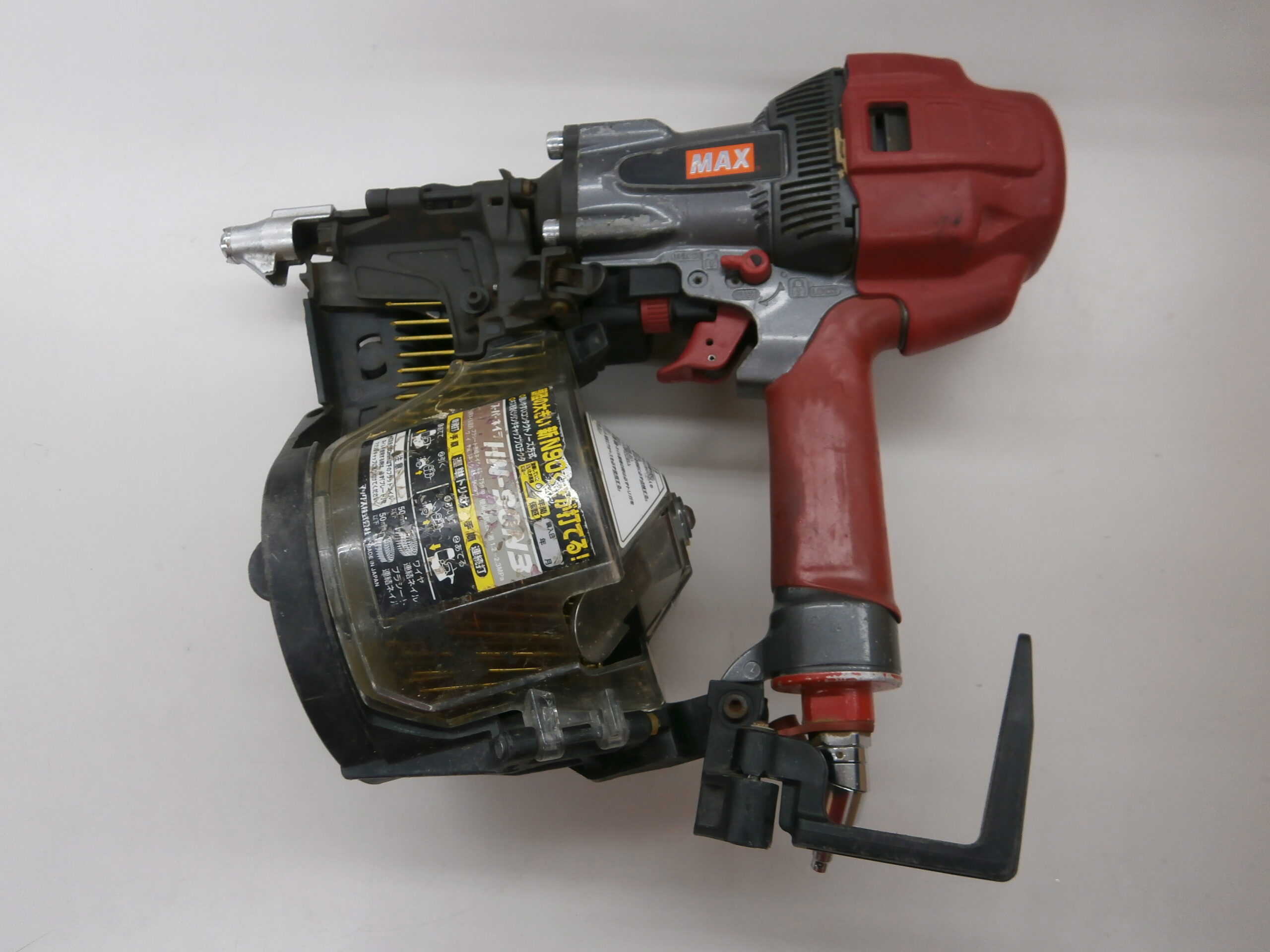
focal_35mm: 26
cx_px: 635
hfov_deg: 67.3
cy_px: 476
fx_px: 954
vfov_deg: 53.1
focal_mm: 4.7
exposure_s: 1/30
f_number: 2.8
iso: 80
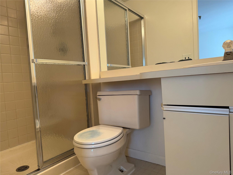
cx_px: 116
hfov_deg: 71.6
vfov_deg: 56.8
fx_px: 162
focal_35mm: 24
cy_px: 88
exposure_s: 1/120
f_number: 1.78
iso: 100
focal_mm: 6.76
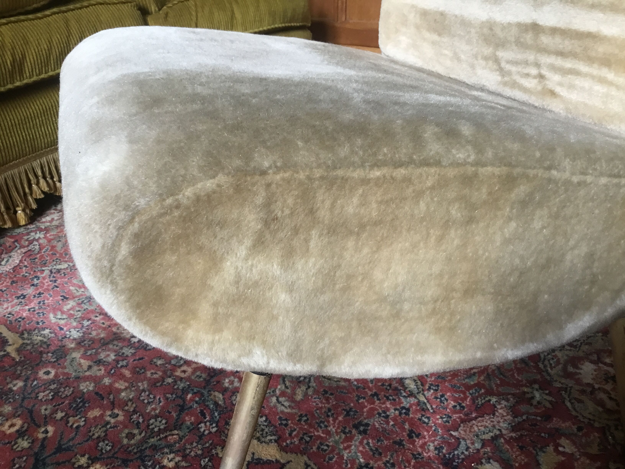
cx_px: 312
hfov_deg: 58.4
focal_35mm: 31
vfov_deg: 45.4
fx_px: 560
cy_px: 234
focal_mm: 3.3
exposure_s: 1/33
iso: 100
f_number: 2.4
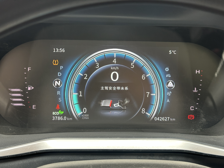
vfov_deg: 30.3
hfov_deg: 39.7
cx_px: 112
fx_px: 311
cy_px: 84
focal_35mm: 48
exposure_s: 1/60
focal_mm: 6.86
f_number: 1.78
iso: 125
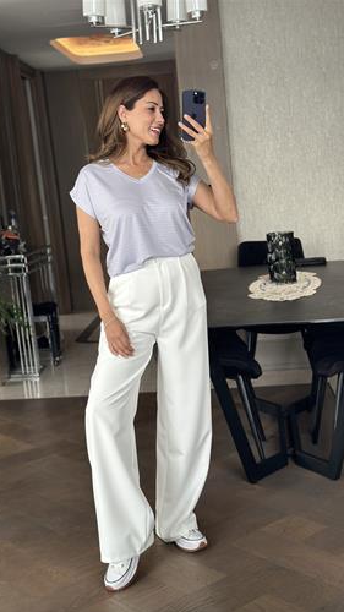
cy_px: 308
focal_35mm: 53
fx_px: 860
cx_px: 146
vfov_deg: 39.2
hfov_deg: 22.6
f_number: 1.78
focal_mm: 6.86
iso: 125
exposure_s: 1/64
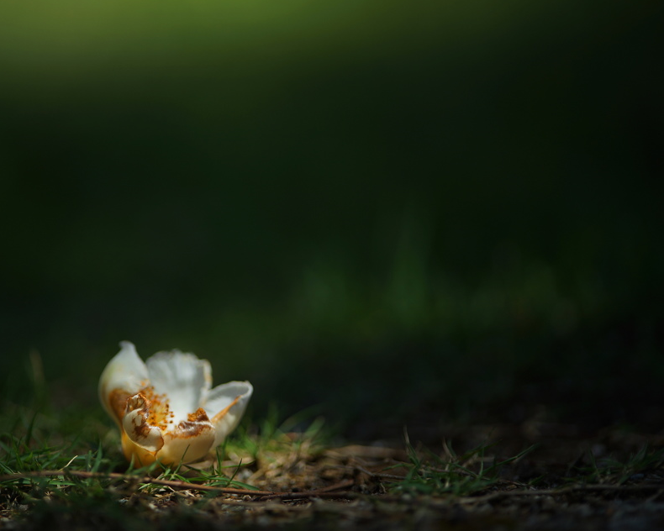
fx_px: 4304
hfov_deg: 8.8
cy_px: 250
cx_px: 235
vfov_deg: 7.1
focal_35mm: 219
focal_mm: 180
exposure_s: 1/1250
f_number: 2.8
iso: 100
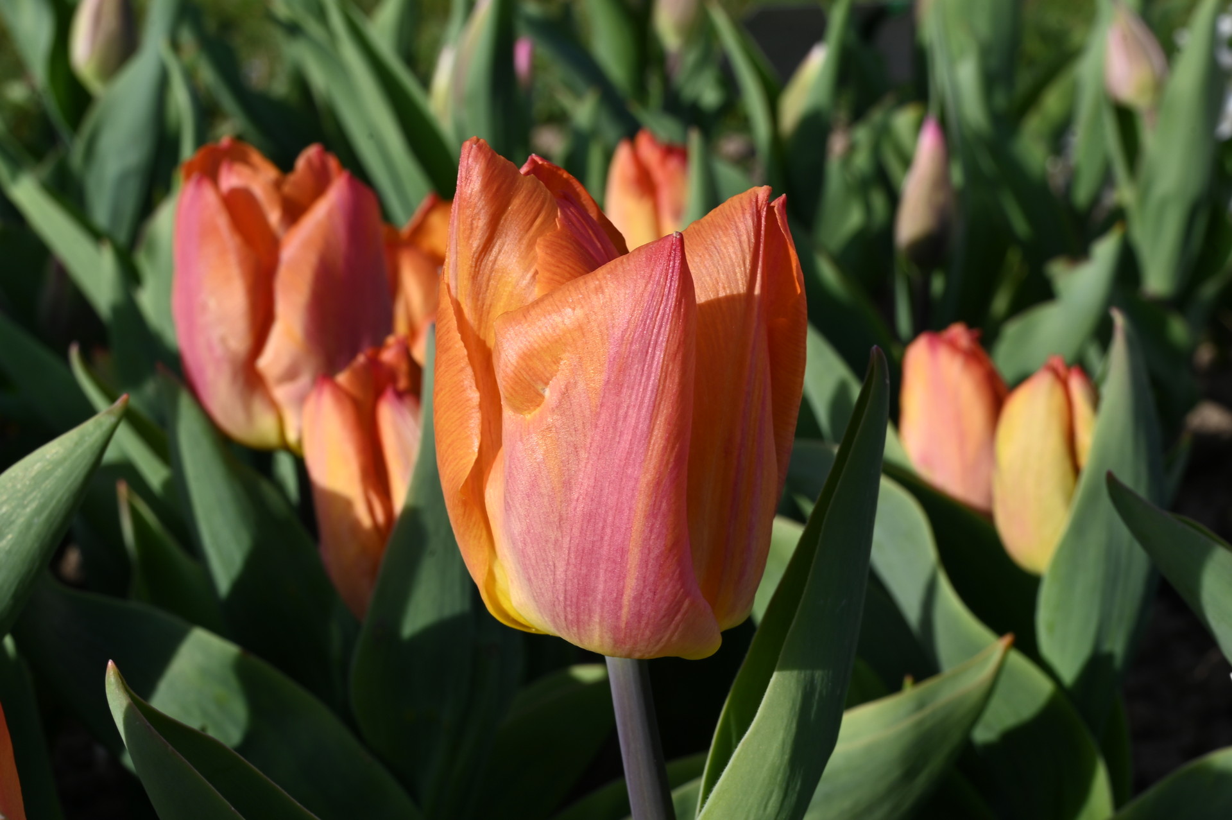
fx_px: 1710
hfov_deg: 39.6
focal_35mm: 50
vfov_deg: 27.0
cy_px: 410
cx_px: 616
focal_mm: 50
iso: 100
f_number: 16
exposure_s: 1/60
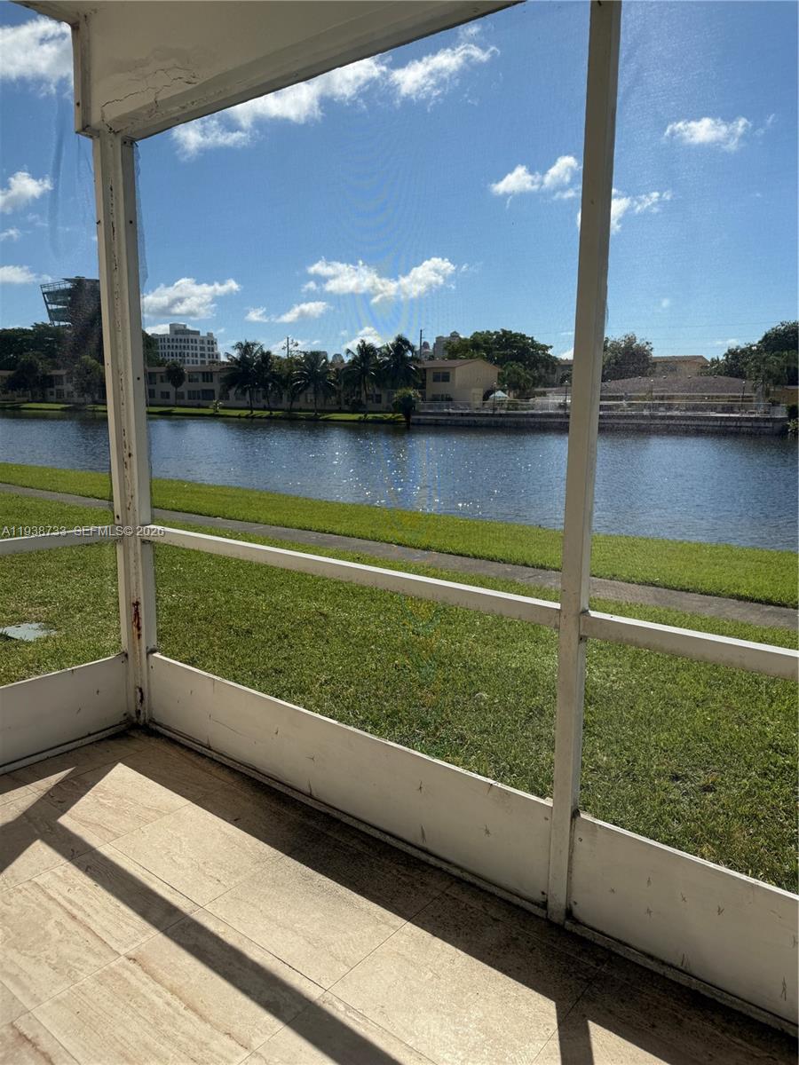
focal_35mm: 24
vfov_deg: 71.6
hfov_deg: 56.8
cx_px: 400
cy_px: 532
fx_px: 739
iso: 80
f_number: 1.78
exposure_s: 1/4975
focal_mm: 6.76
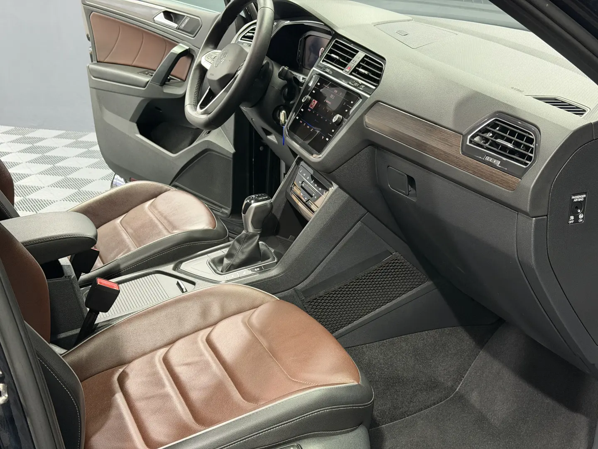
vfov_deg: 30.3
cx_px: 299
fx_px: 829
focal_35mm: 48
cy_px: 224
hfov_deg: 39.7
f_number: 1.78
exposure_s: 1/33
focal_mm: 6.76
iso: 400
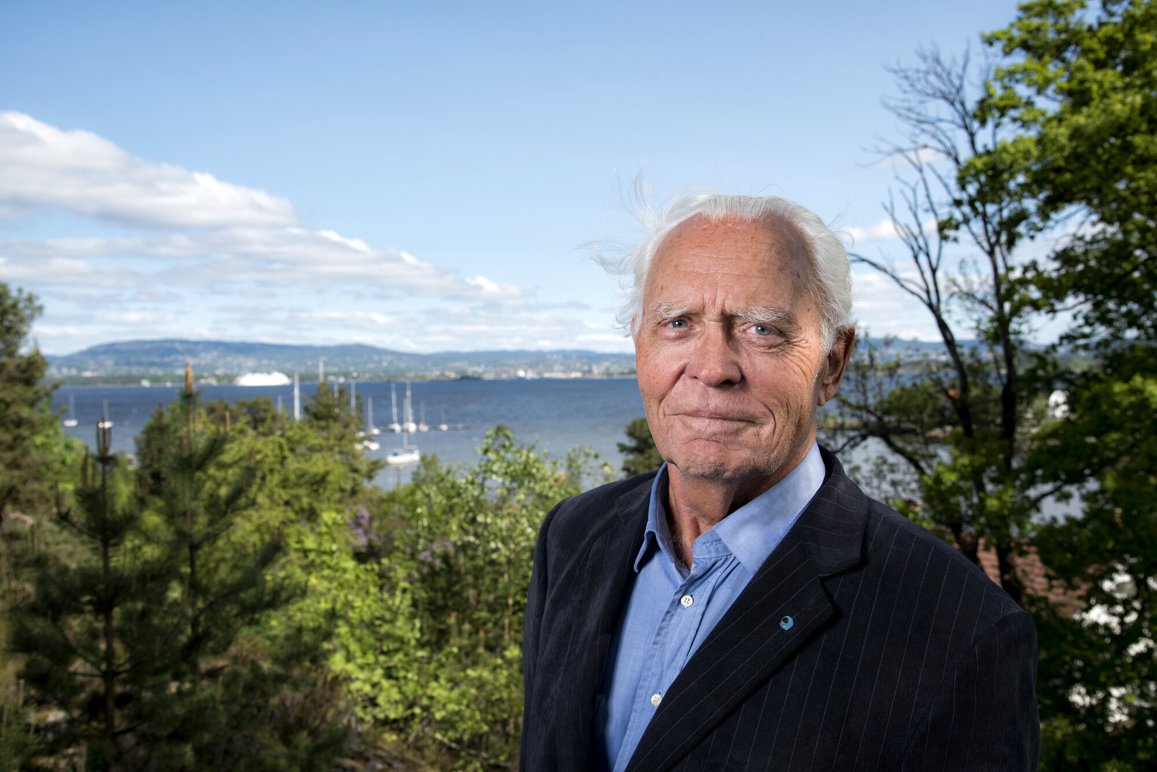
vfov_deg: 35.1
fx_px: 1222
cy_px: 386
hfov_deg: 50.7
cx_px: 578
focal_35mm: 38
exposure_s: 1/200
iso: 100
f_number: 9
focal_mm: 38
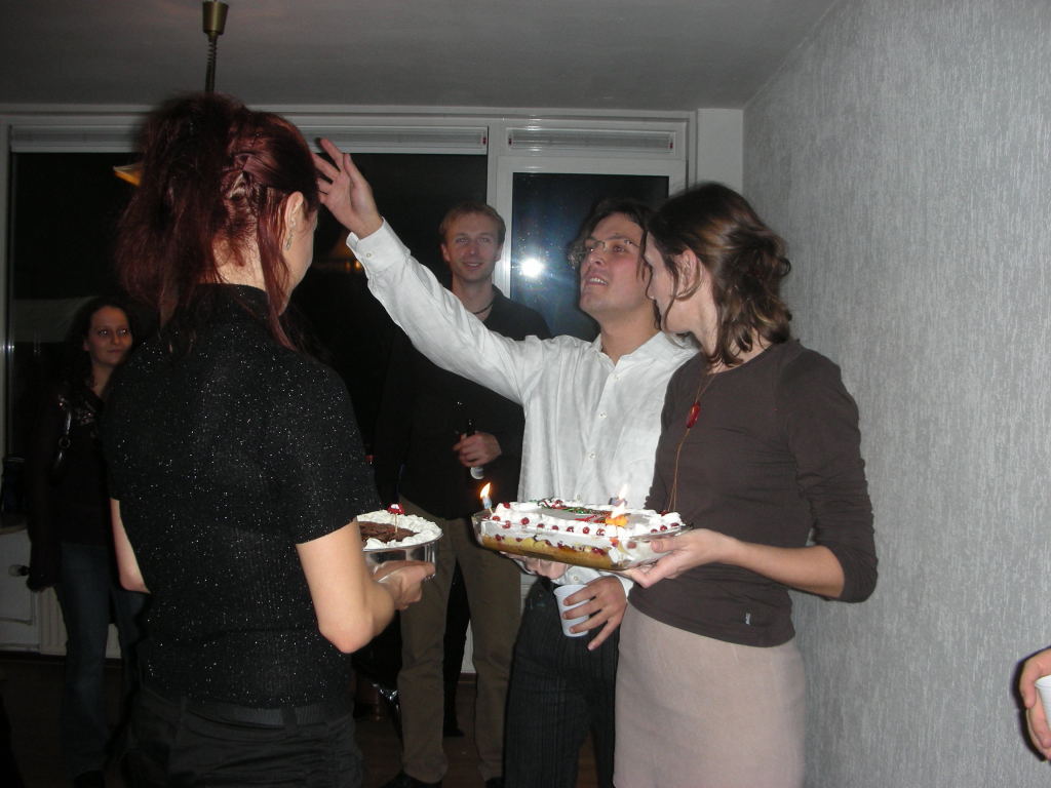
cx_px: 526
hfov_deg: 52.6
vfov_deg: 40.7
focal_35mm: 35
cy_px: 394
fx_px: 1063
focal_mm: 5.8
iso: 104
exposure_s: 1/60.1
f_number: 3
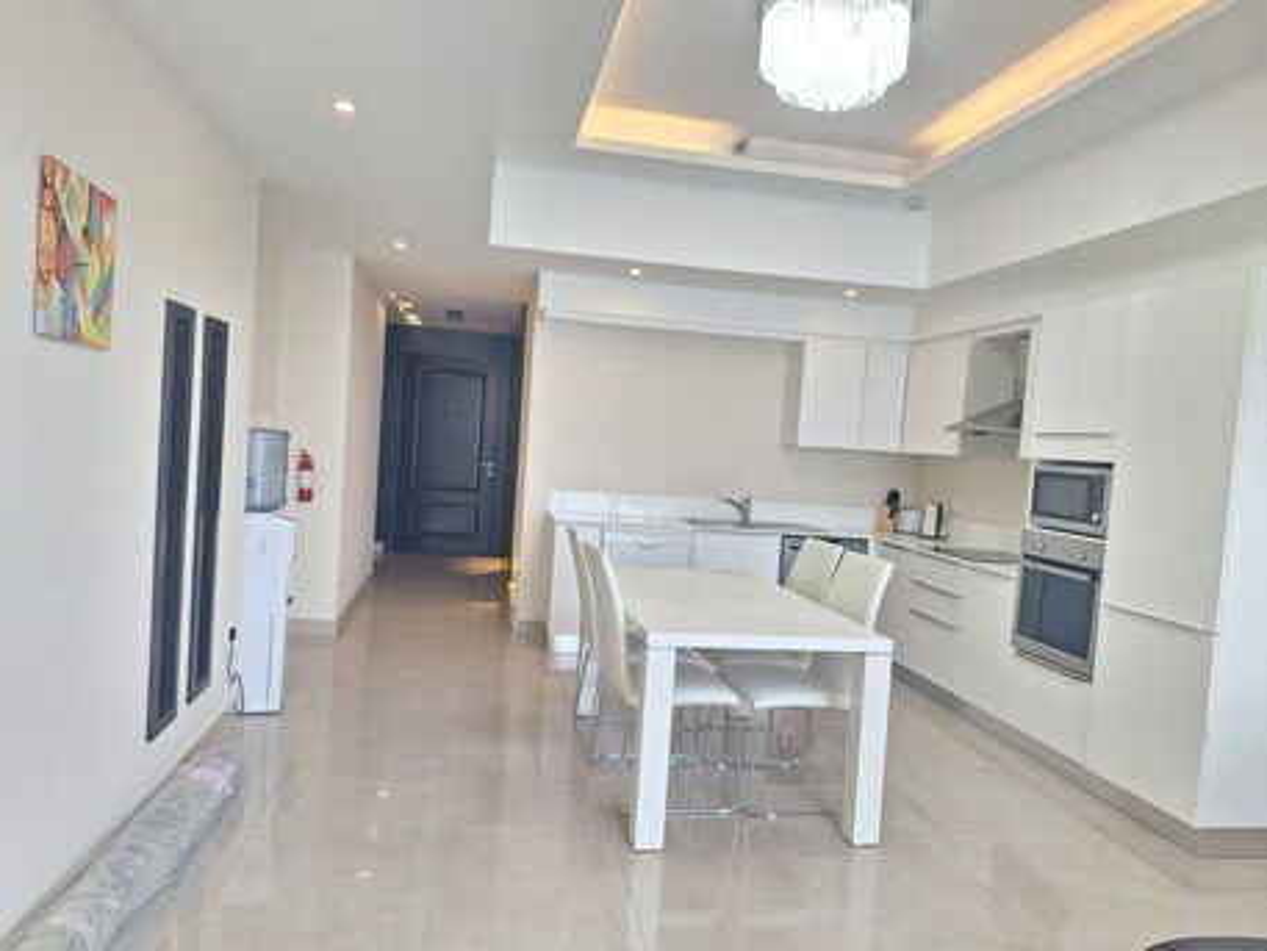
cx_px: 634
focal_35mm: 23
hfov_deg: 73.9
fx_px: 842
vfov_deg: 58.9
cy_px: 476
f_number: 1.8
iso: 64
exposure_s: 1/50
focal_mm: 5.54
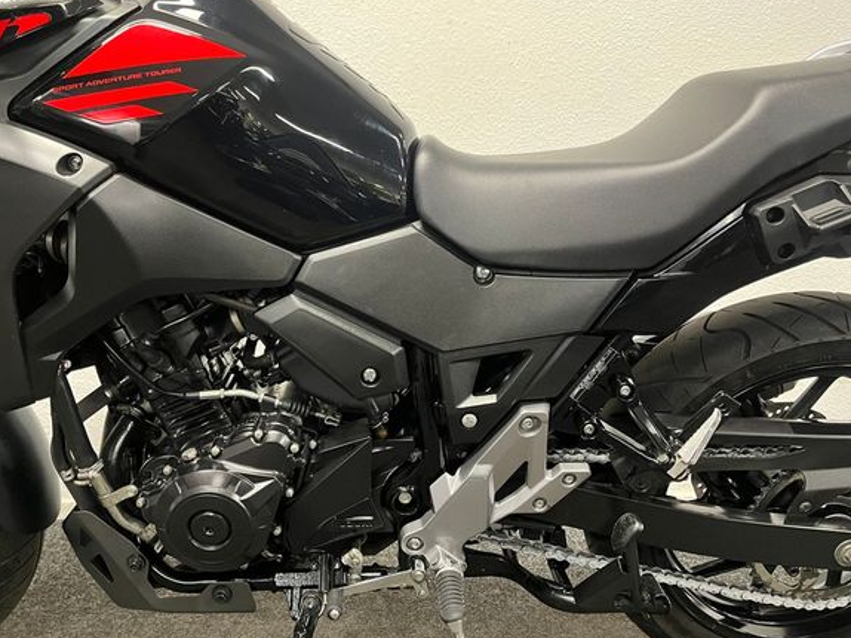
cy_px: 289
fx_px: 713
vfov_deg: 48.1
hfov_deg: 61.5
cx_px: 378
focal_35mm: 29
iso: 500
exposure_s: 1/50
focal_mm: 5.1
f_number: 1.6
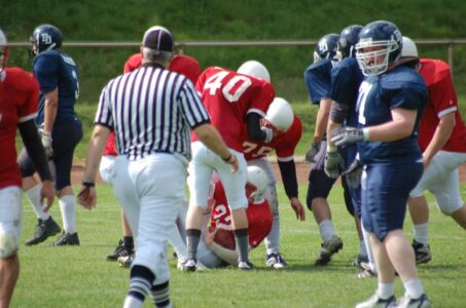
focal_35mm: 450
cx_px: 233
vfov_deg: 3.0
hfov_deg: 4.6
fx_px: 5813
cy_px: 154
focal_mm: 300
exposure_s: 1/800
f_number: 5.6
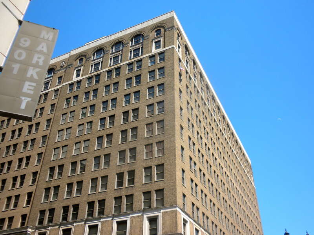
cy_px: 118
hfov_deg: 50.1
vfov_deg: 38.7
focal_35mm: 37
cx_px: 157
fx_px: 336
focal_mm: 6.6
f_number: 3.5
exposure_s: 1/486
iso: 64
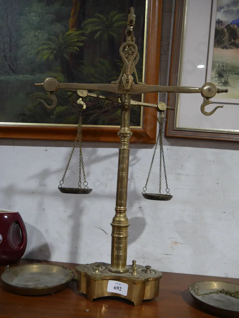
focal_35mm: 28
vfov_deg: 63.4
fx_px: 258
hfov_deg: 49.8
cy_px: 159
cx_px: 120
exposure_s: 1/60
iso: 500
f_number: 3.5
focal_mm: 14
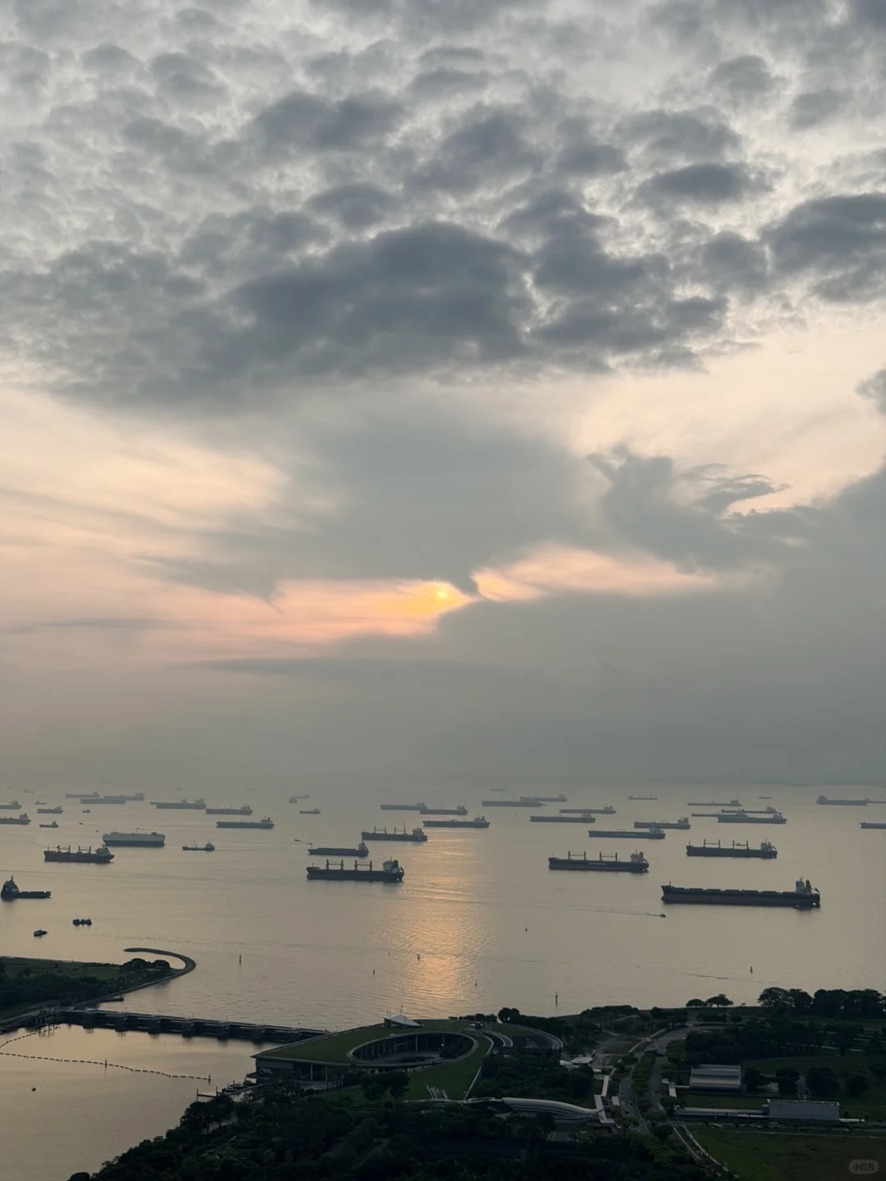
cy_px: 590
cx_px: 443
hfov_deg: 30.3
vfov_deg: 39.7
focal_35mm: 48
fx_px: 1638
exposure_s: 1/4098
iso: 80
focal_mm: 6.76
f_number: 1.78
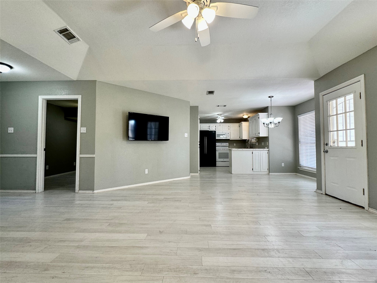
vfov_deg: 85.6
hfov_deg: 102.1
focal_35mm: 14
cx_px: 188
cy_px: 142
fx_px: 152
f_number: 2.2
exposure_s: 1/120
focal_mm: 2.22
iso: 100
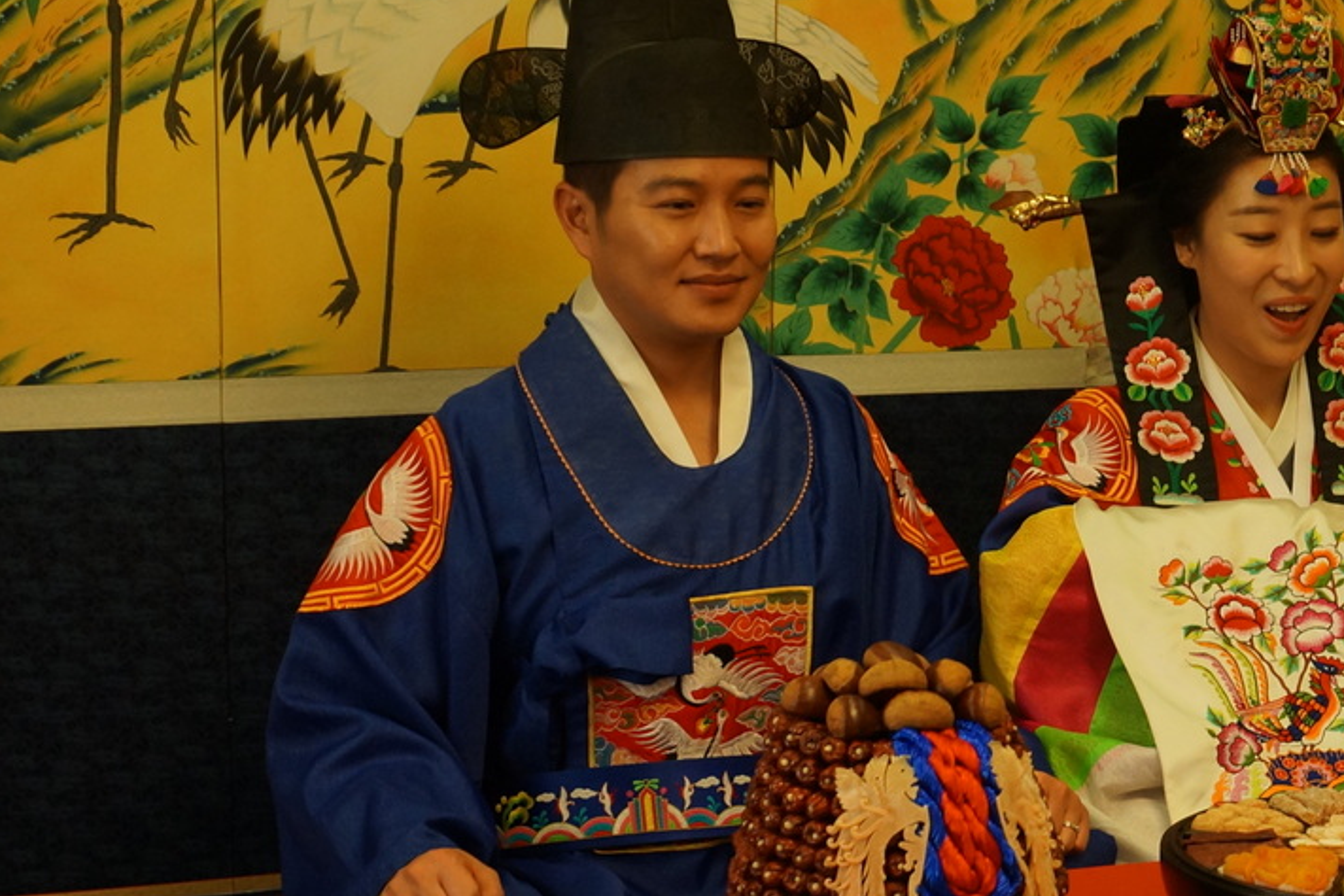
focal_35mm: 118
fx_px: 4410
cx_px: 1404
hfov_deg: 16.9
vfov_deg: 11.5
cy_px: 755
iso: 320
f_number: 4
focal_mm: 35
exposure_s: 1/60
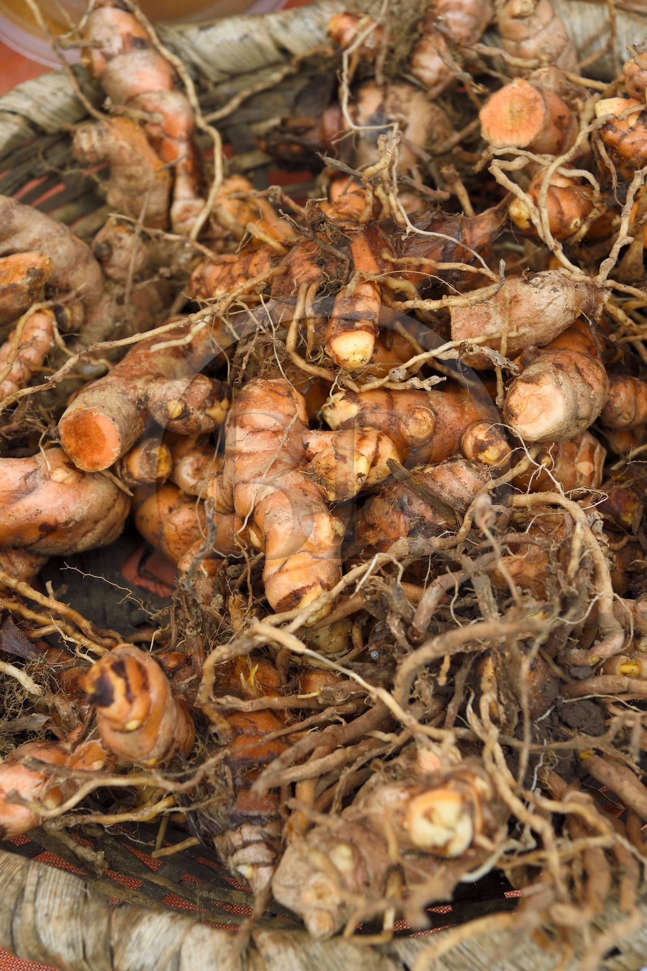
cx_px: 324
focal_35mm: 70
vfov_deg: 28.9
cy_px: 486
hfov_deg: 19.4
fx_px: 1889
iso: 400
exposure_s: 1/250
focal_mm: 70
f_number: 10
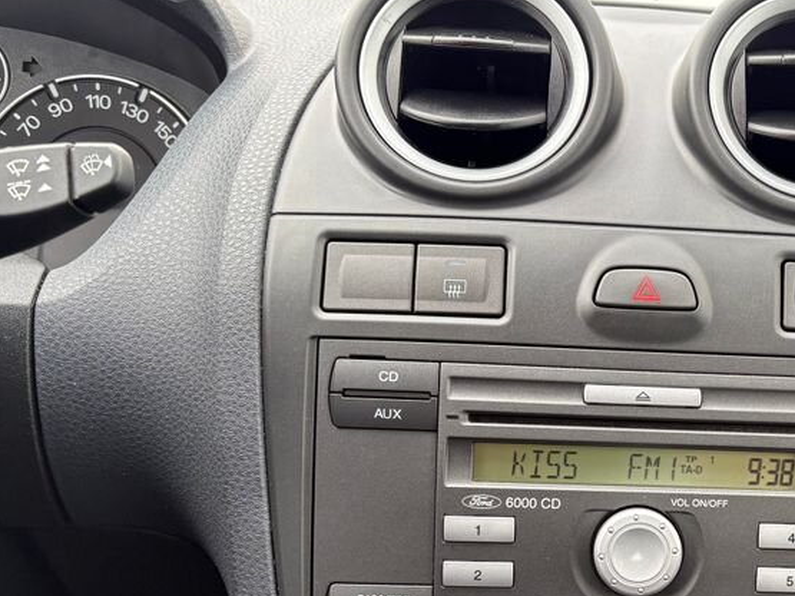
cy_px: 467
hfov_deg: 37.3
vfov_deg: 29.6
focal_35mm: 48
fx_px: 1102
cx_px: 706
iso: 100
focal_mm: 5.96
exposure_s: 1/121
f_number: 1.6
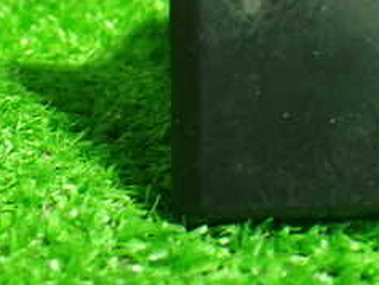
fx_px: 833
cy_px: -27
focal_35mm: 76
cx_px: 305
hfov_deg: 25.2
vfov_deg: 18.7
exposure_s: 1/40
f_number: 2.3
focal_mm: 5.4
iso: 800
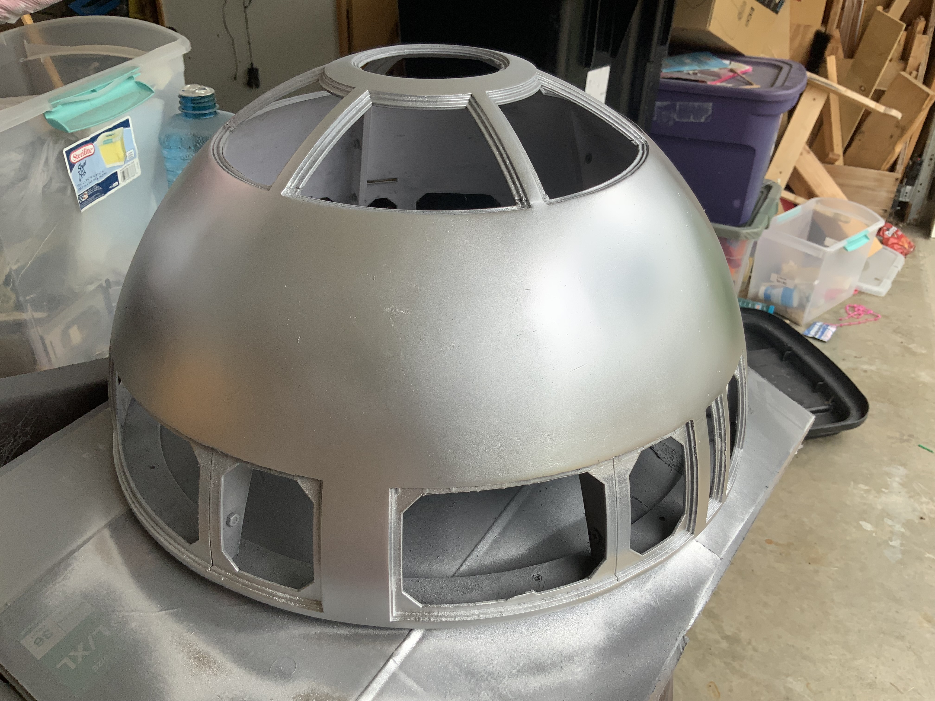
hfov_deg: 61.7
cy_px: 350
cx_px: 468
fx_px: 783
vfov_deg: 48.2
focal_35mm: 29
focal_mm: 3
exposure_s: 1/425
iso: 16
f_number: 1.8
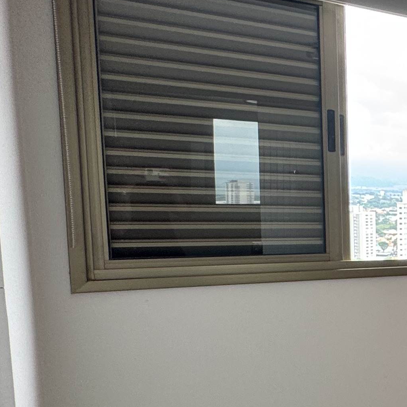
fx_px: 652
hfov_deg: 20.3
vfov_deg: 34.4
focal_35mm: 49
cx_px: 780
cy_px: 262
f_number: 2.2
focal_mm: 2.22
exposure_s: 1/99
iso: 50
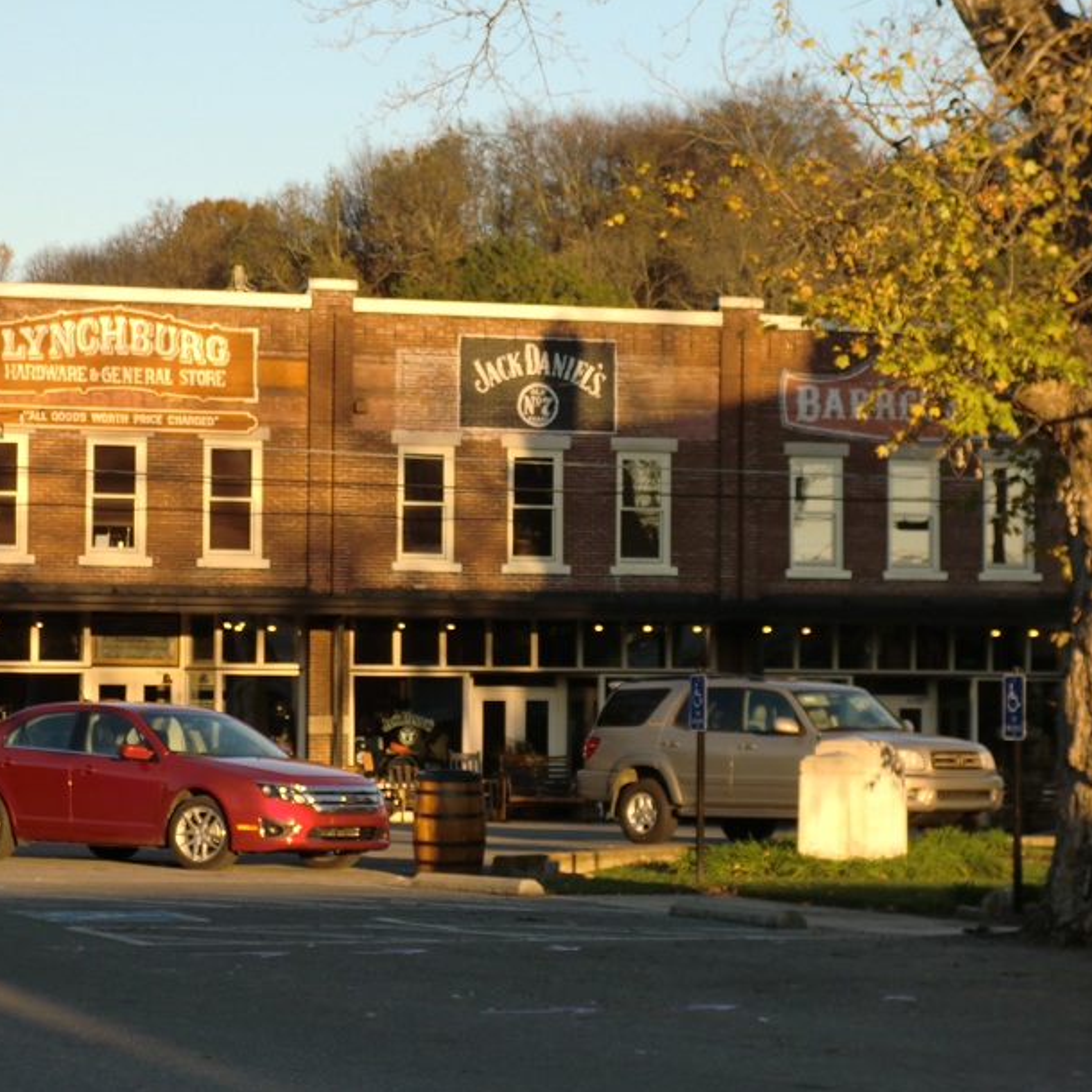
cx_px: 552
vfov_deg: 14.0
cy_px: 546
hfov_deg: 14.0
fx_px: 4461
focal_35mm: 125
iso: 64
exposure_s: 1/125
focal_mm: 18.9
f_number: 5.6
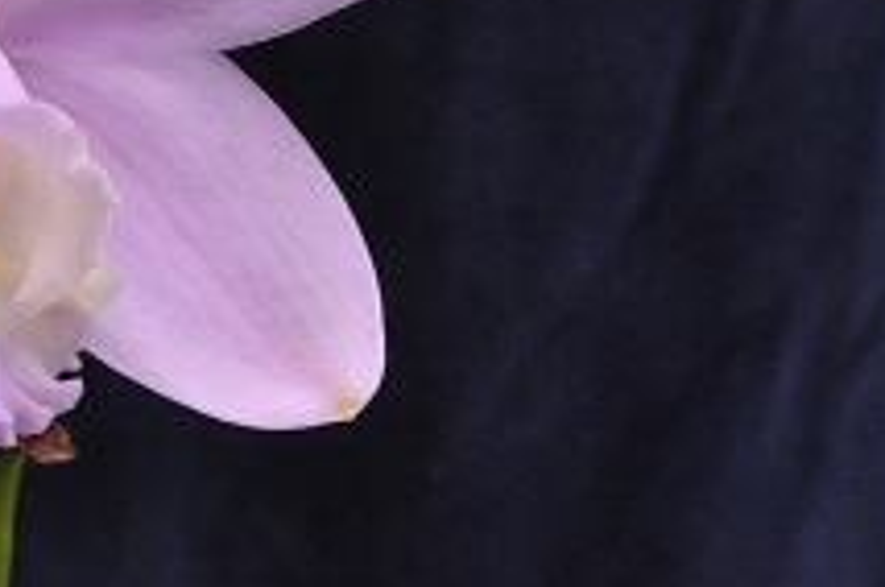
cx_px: -74
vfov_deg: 4.6
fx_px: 7217
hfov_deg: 7.0
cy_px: -99
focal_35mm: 294
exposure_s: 1/125
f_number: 18
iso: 1600
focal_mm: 70
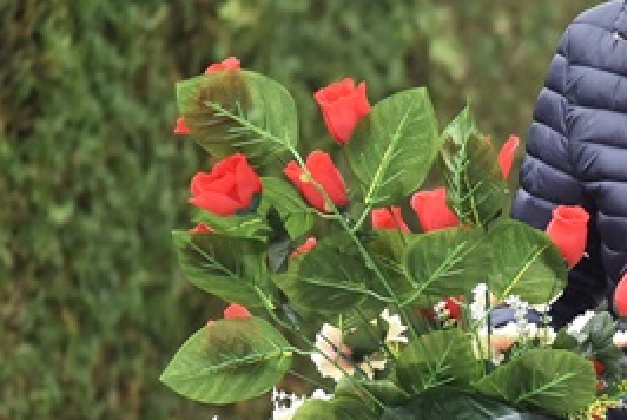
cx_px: 924
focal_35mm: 769
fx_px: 13408
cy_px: 276
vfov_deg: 1.8
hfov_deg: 2.7
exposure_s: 1/1250
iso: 900
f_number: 4
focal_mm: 200
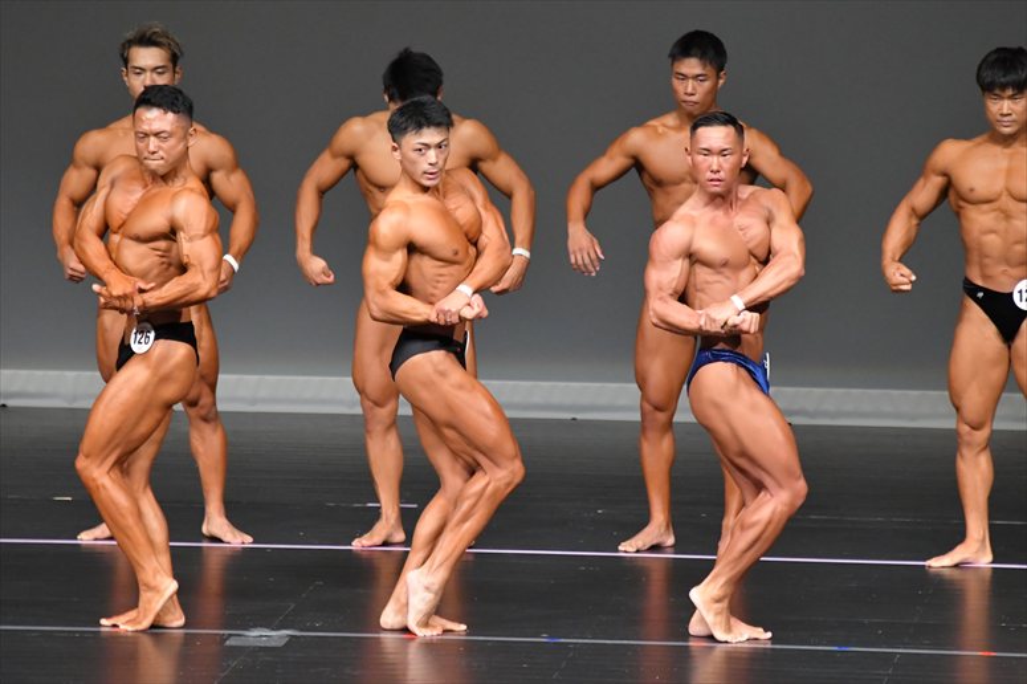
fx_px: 9837
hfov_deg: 6.0
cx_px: 514
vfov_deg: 4.0
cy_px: 342
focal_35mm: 345
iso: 5000
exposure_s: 1/400
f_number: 5.6
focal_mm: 230
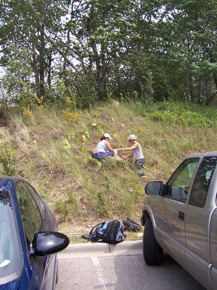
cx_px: 108
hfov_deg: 38.7
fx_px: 309
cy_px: 145
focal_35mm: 37
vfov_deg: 50.1
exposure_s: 1/250
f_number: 5.6
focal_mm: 5.6
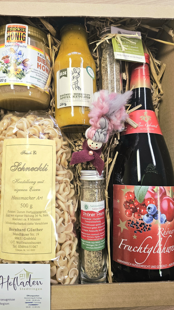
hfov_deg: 44.3
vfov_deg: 71.9
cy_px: 152
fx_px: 213
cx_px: 80
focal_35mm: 26
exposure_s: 1/100
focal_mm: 6.3
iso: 320
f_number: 1.7
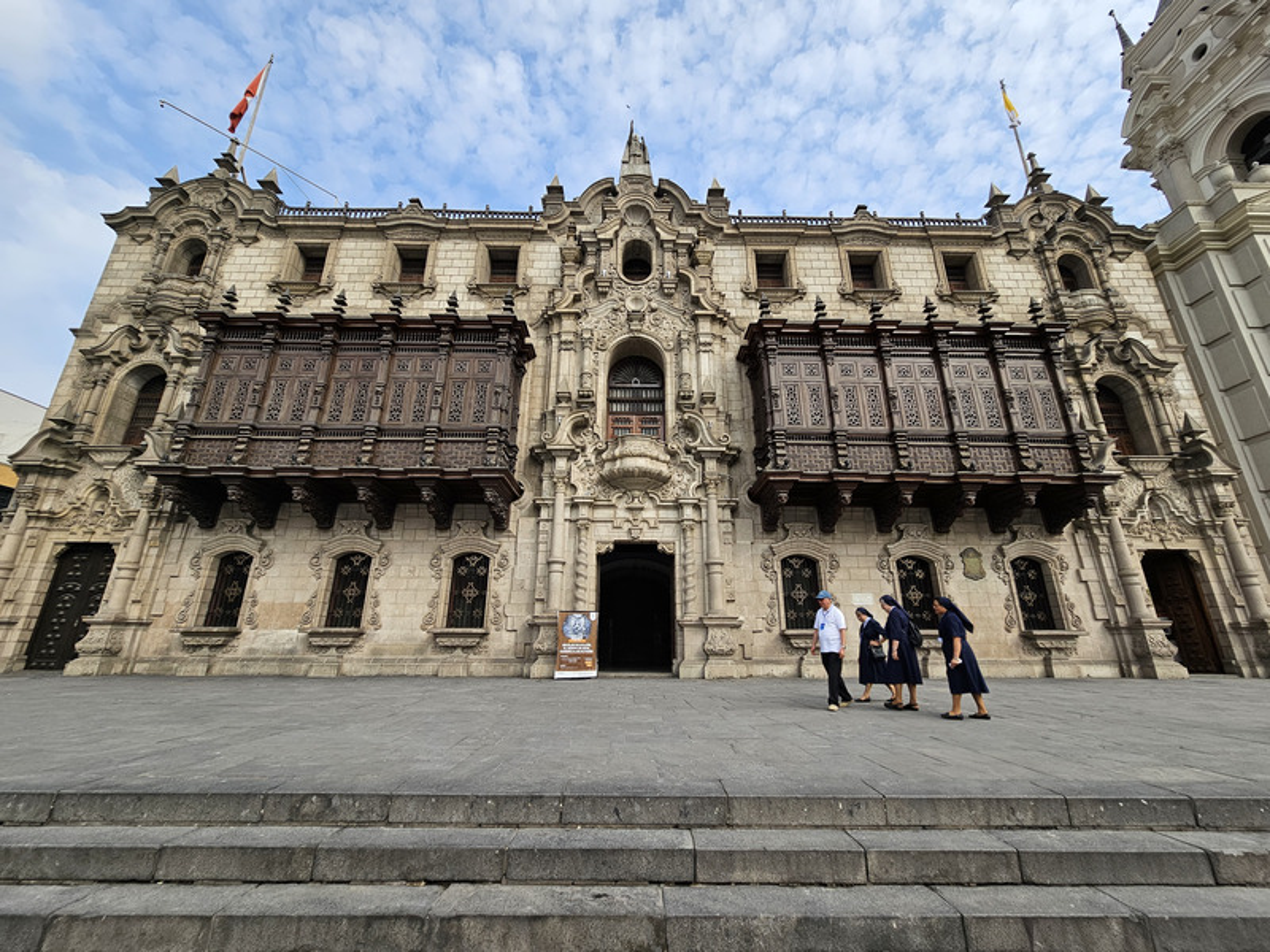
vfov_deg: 89.9
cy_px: 476
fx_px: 477
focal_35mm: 13
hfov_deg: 106.2
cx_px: 635
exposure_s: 1/1636
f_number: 2.2
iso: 50
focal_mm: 2.2
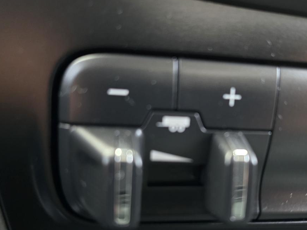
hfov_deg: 53.4
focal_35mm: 34
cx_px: 192
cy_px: 148
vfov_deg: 41.4
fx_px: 301
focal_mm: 6.25
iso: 1600
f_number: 1.7
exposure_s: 1/24
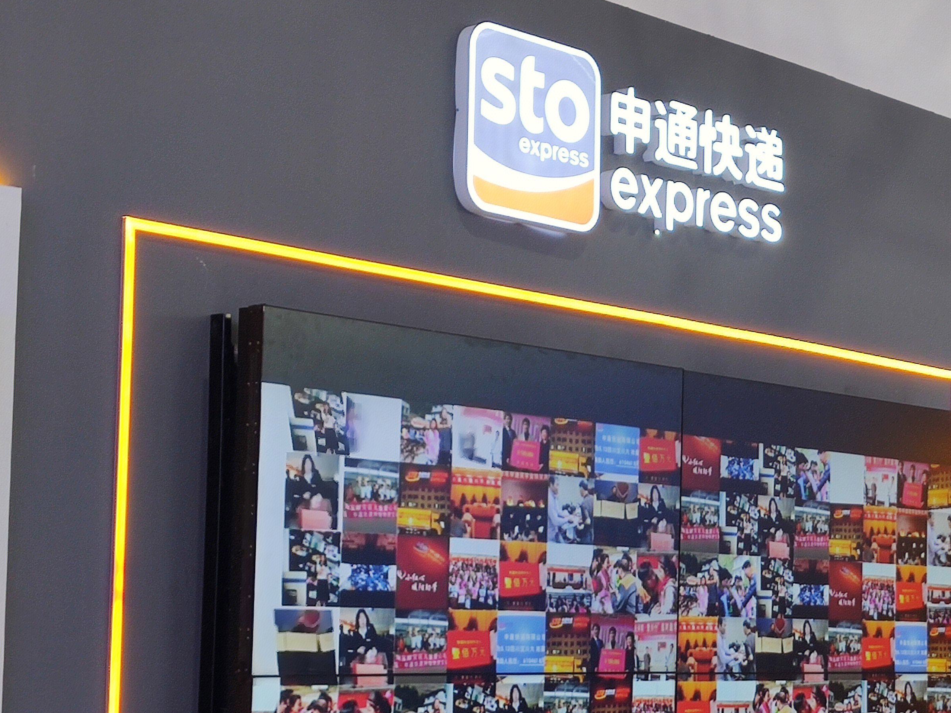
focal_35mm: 84
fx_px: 2308
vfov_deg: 17.6
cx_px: 772
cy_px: 435
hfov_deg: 22.9
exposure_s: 1/100
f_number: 1.75
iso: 126
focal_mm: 4.75
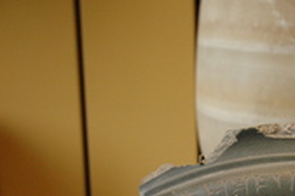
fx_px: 638
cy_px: 200
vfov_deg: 17.0
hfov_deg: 24.3
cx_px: 325
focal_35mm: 78
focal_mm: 20
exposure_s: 1/25
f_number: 5.6
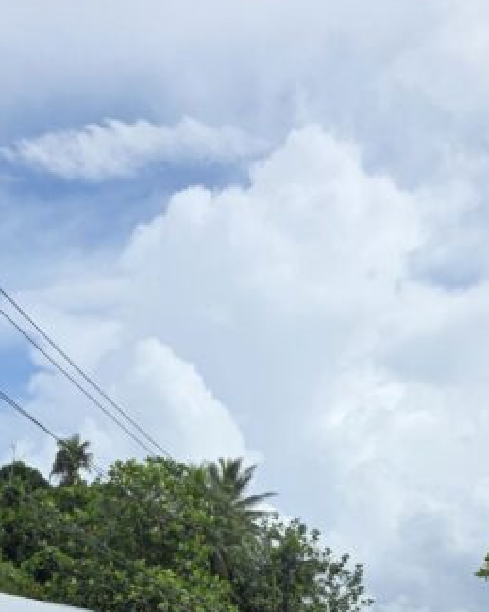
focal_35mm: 71
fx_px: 1285
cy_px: 788
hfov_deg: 21.4
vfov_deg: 23.7
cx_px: 145
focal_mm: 6.3
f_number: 1.7
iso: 80
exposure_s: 1/7333
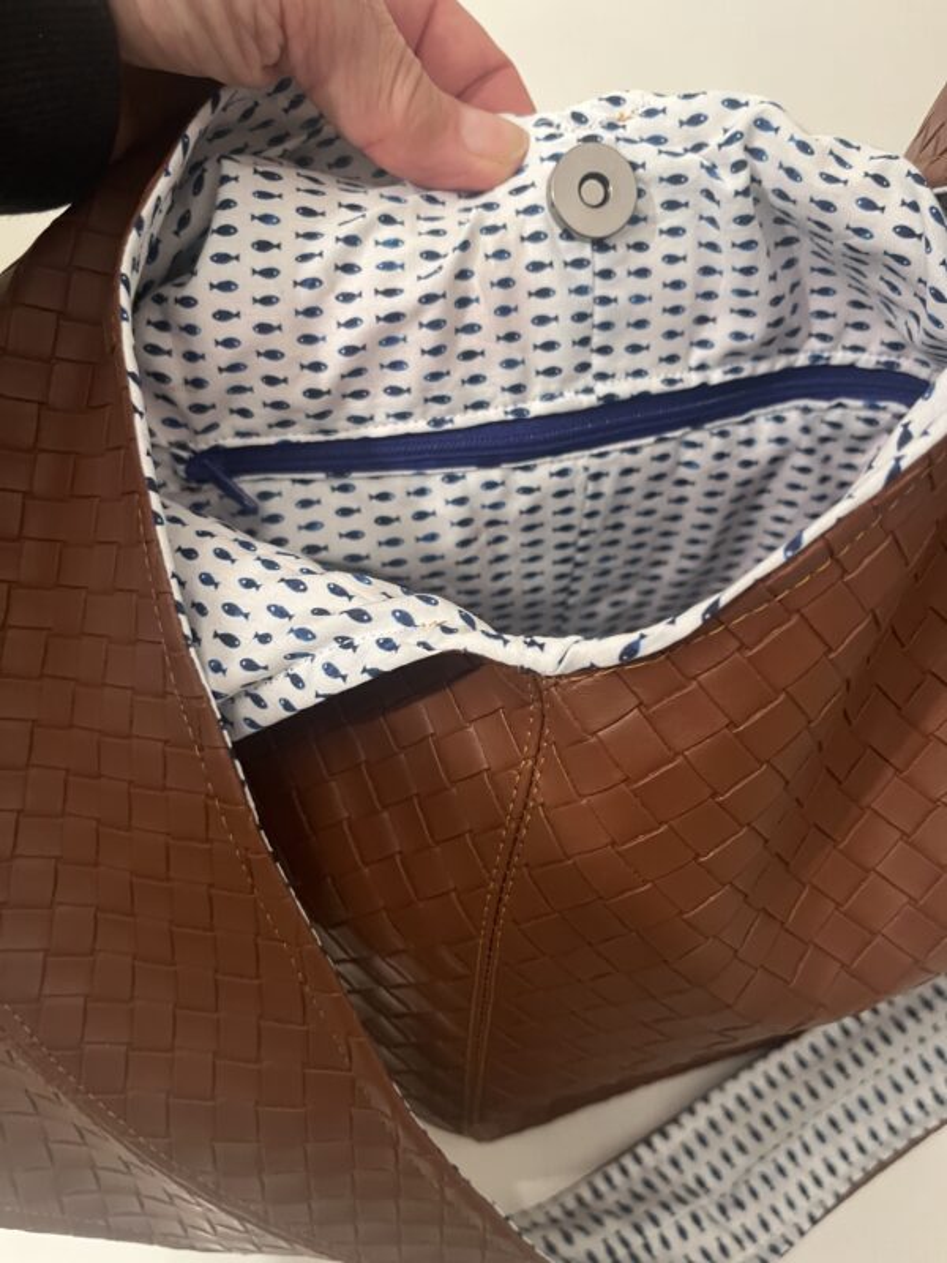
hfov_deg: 53.1
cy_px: 632
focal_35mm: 26
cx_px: 474
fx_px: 948
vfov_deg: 67.3
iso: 400
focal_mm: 5.1
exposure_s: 1/33
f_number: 1.6
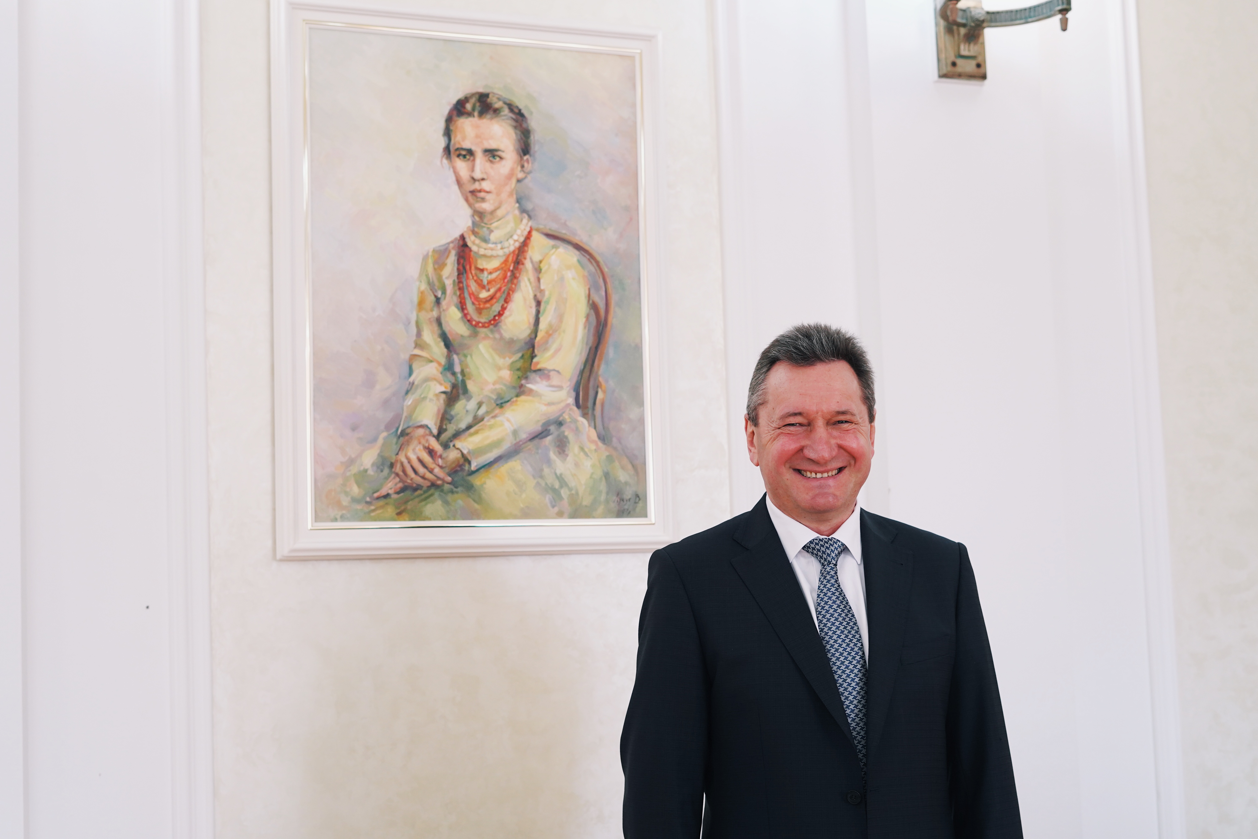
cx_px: 629
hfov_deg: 39.6
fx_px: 1747
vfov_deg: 27.0
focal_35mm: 50
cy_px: 420
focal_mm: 50
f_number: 4.5
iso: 1250
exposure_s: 1/200
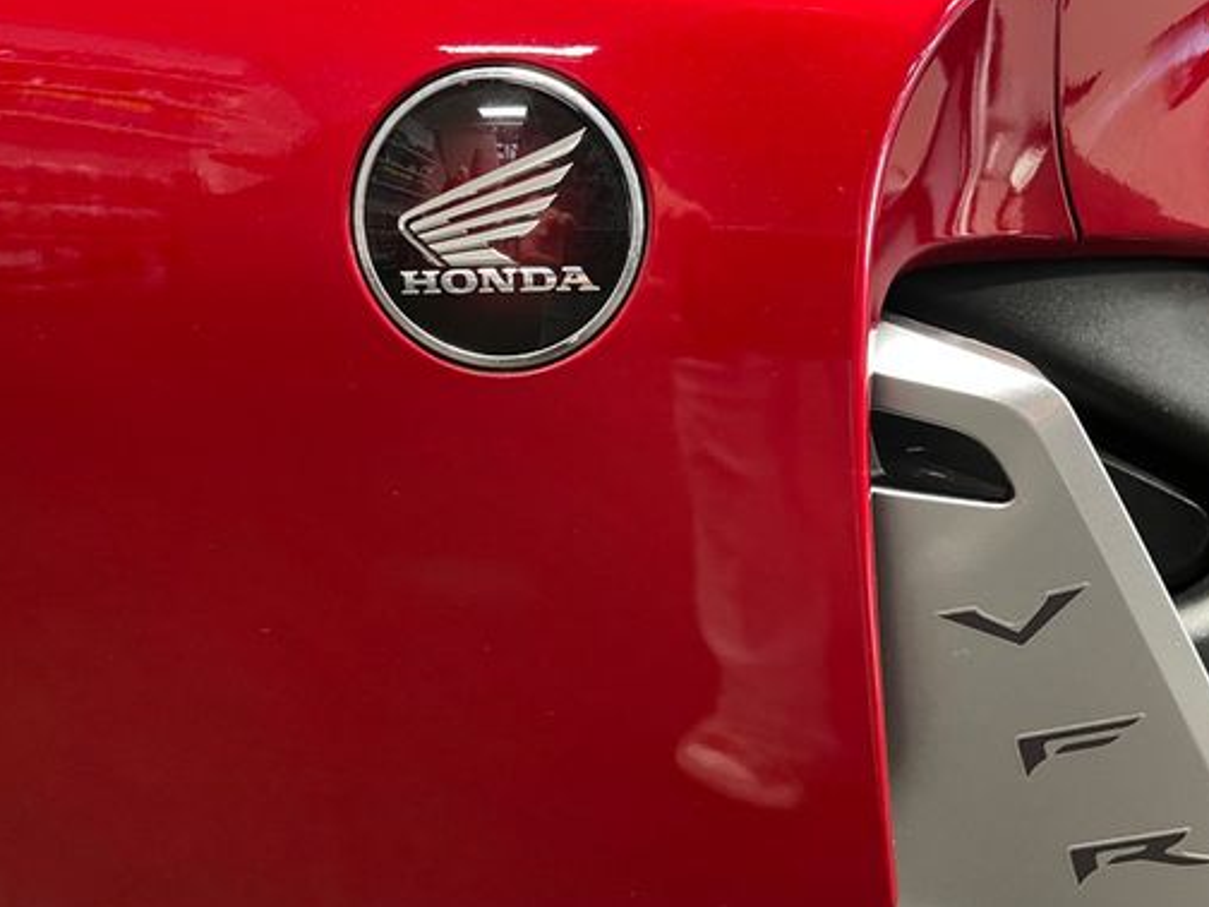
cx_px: 708
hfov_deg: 55.1
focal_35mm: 33
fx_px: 1153
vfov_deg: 42.9
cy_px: 475
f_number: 1.6
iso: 640
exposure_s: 1/33
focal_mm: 5.1
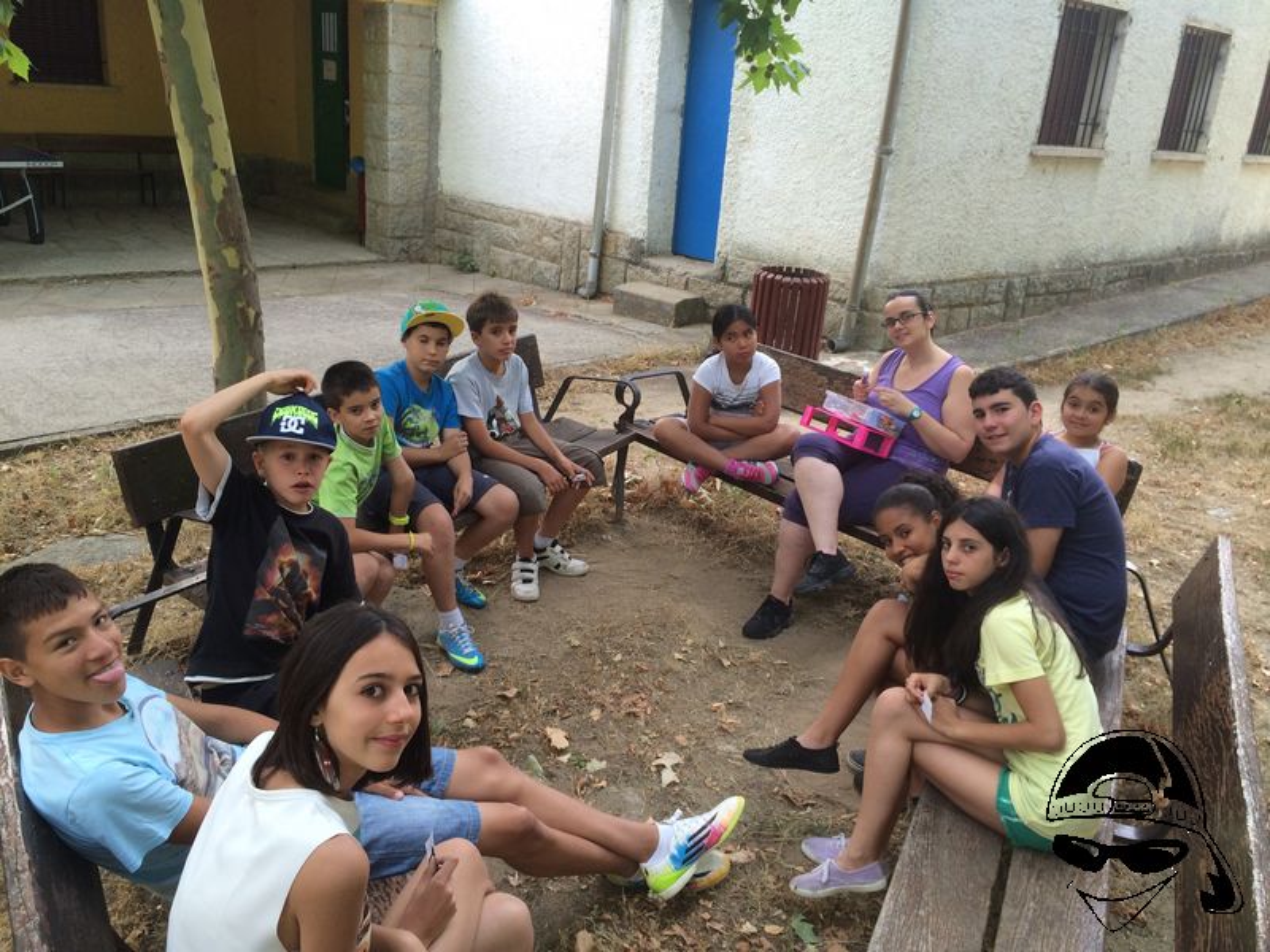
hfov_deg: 60.0
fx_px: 1101
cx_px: 635
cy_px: 476
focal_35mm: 30
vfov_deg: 46.8
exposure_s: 1/120
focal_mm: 4.12
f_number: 2.2
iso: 64
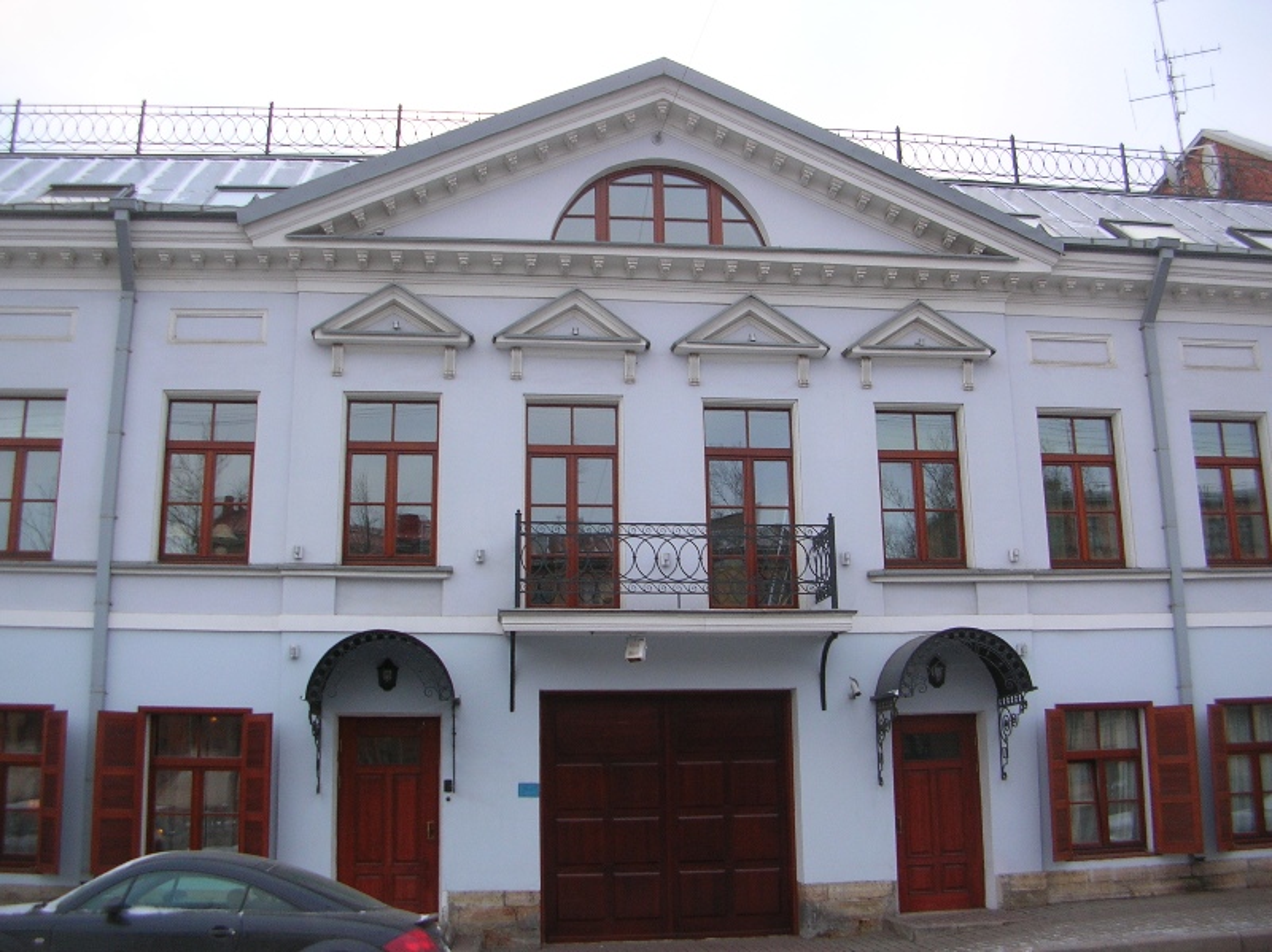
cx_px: 636
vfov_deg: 40.7
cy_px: 476
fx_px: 1285
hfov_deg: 52.7
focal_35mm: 35
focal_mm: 5.8
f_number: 2.8
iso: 50
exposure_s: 1/49.3
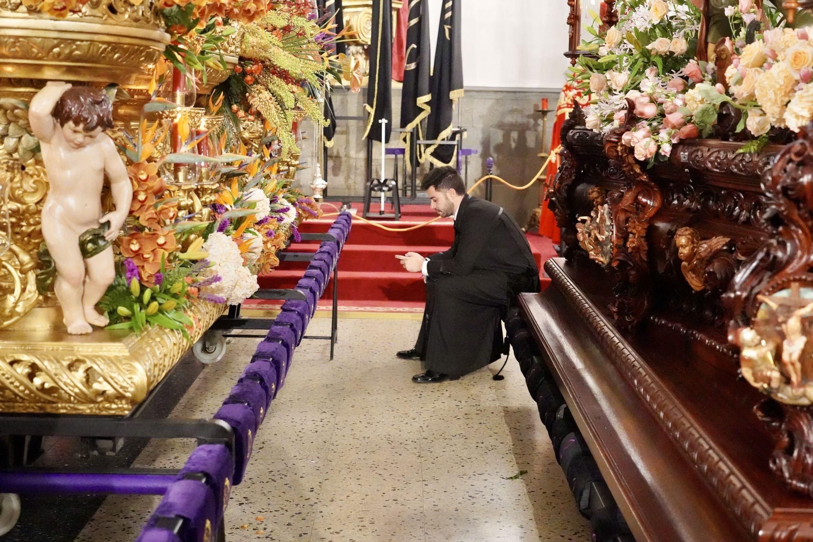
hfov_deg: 38.9
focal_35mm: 51
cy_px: 271
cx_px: 406
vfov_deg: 26.5
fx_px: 1152
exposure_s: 1/160
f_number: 4.5
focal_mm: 51
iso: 32000
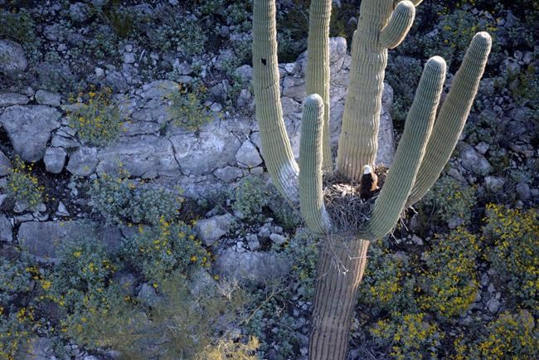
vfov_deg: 2.3
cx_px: 270
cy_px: 180
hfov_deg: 3.4
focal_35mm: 600
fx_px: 8987
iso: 6400
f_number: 6.3
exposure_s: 1/4000
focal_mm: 600
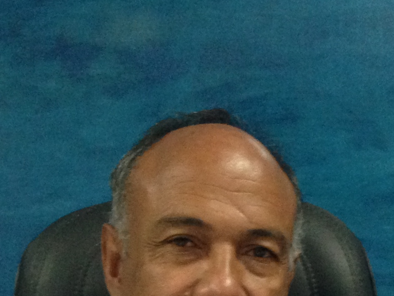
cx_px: 233
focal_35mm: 114
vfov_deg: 12.1
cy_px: 497
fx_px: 1298
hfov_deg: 17.3
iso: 250
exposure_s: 1/20
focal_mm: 4.12
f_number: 2.4
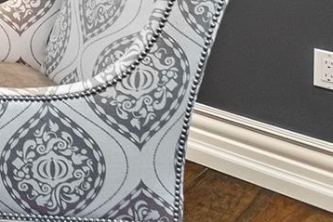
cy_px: -202
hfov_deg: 19.7
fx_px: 620
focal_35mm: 67
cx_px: -301
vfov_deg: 16.3
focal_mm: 10
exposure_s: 1/2.5
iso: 400
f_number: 4.5
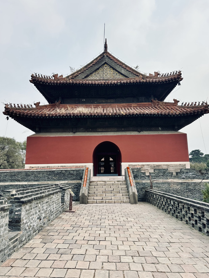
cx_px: 106
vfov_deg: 69.4
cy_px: 141
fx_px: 201
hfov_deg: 54.9
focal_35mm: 25
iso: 80
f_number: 1.8
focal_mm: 6.9
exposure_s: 1/2967
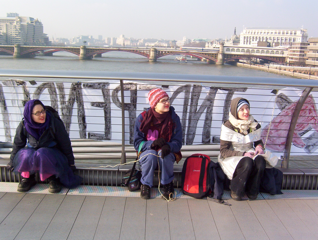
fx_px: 331
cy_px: 120
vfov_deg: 39.8
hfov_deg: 51.2
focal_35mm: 36
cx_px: 159
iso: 100
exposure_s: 1/313
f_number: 5.24
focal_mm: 5.54
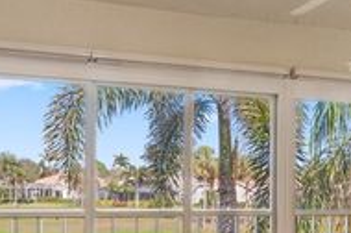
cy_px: 216
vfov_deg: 29.4
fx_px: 422
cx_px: 249
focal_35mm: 43
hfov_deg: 44.2
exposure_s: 1/6
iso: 200
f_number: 8
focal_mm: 11
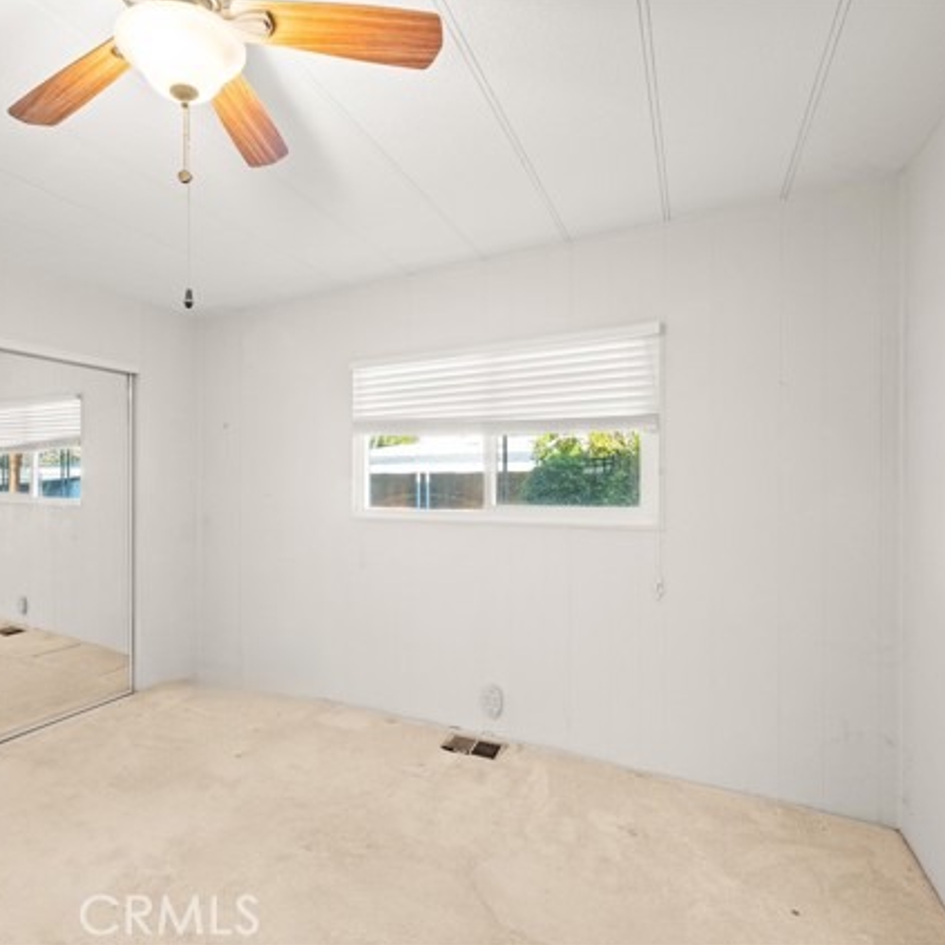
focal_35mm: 18
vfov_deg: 80.7
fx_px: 556
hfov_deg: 79.5
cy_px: 470
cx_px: 366
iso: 1000
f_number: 8
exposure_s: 1/6
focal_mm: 14
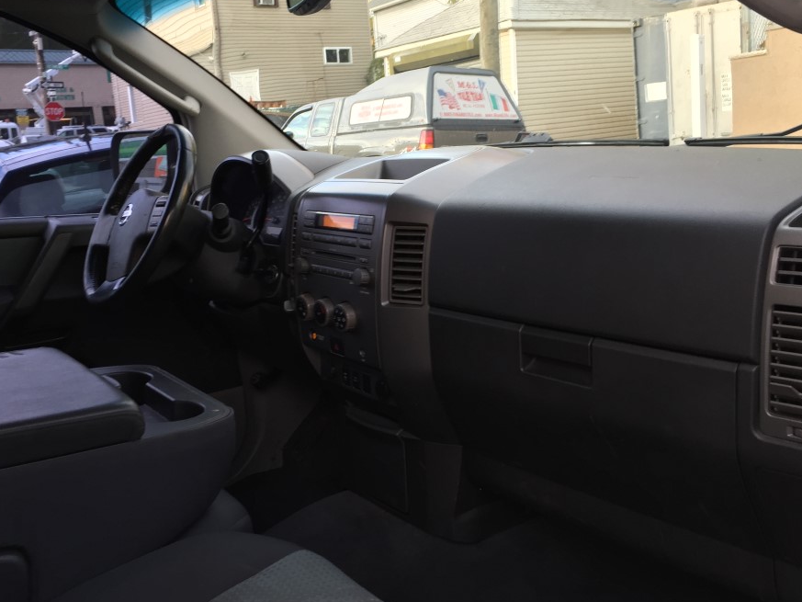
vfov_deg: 41.7
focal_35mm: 34
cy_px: 269
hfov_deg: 53.9
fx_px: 788
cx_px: 360
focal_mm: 4.15
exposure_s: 1/60
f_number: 2.2
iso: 40
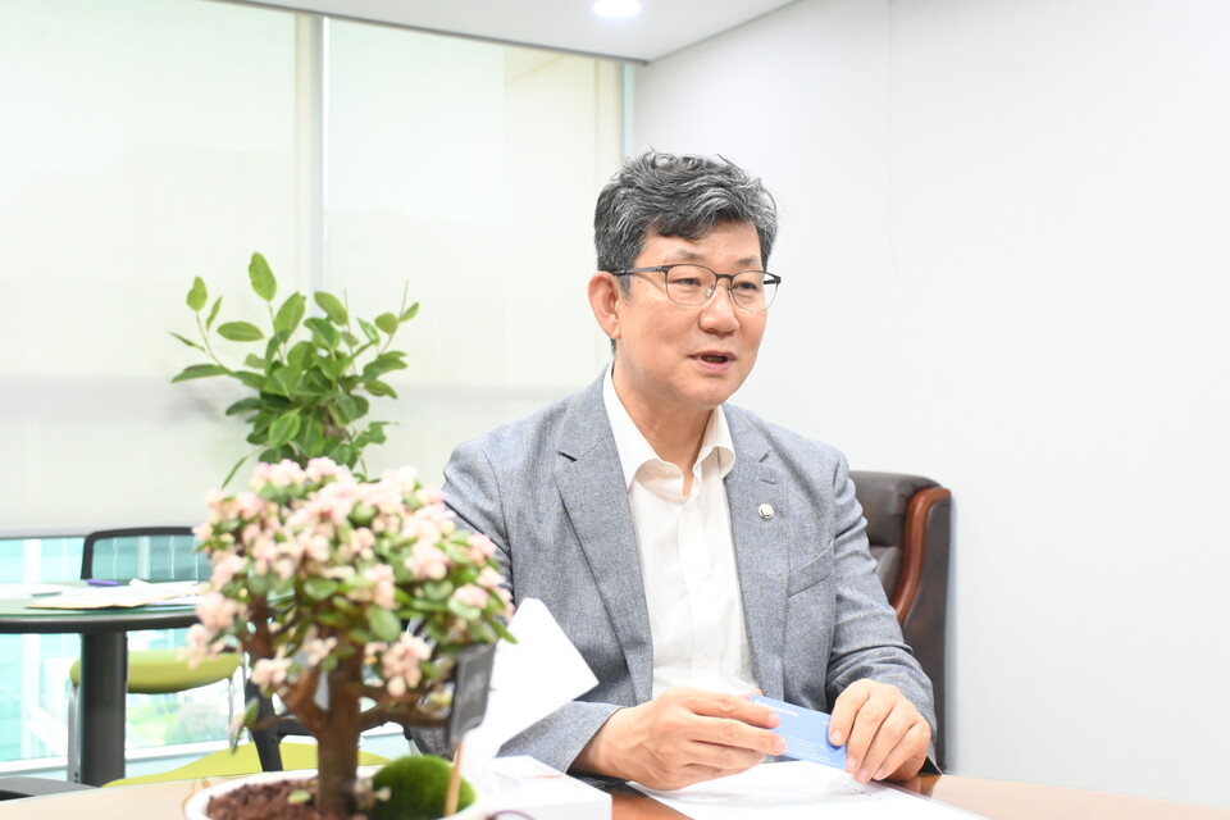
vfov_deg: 31.9
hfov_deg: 46.4
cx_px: 615
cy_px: 410
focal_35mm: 42
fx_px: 1435
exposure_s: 1/125
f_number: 4.5
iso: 3200
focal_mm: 28
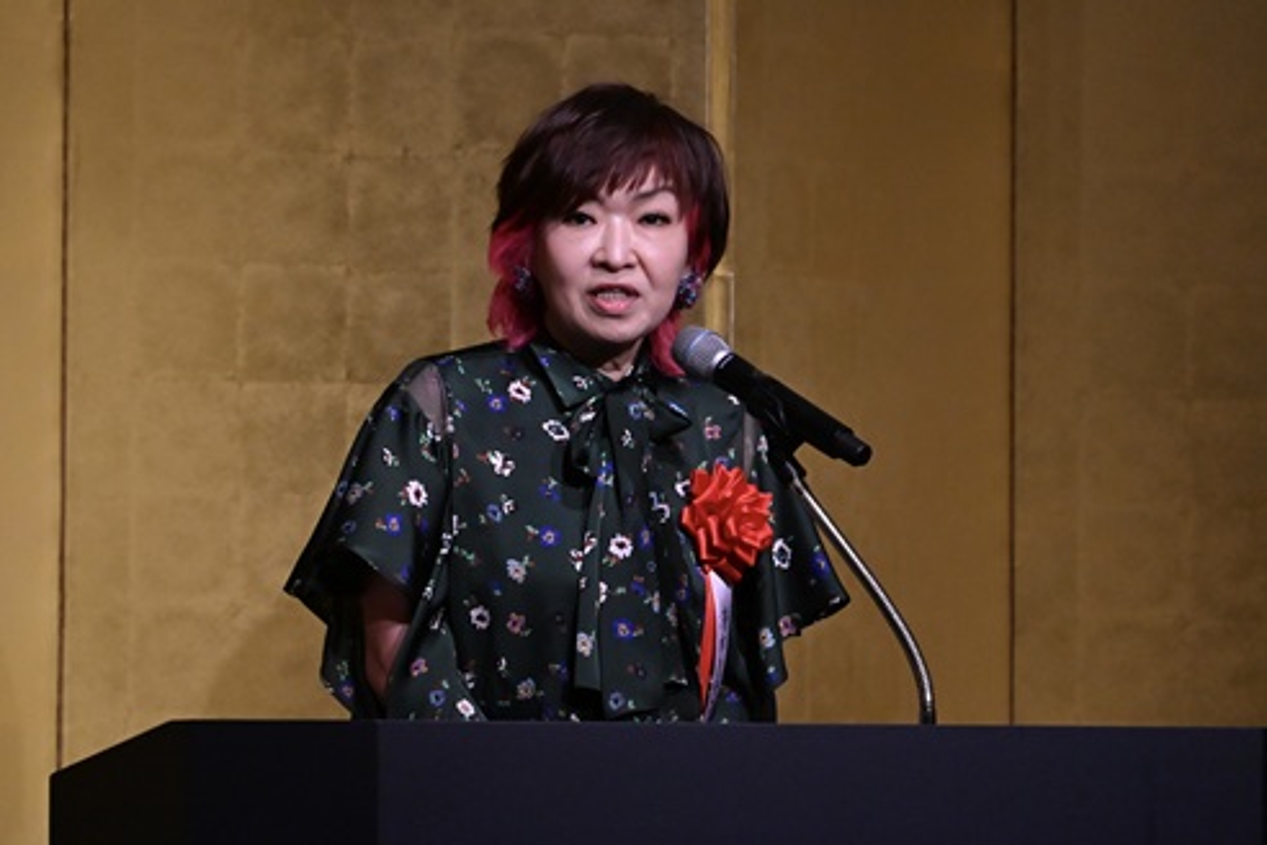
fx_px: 14077
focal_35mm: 400
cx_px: 634
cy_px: 422
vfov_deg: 3.4
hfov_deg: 5.2
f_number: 8
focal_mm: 400
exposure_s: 1/400
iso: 7200
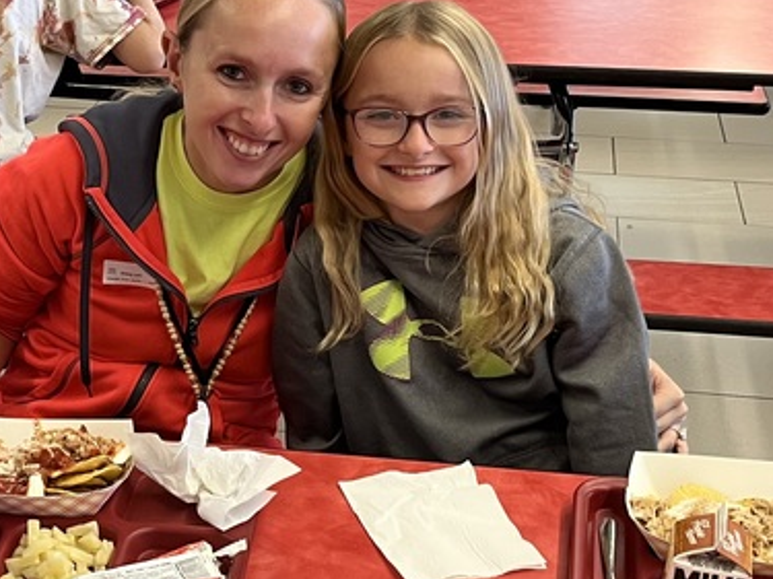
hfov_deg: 27.2
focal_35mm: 71
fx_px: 1585
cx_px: 225
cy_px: 340
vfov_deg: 20.7
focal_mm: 5.1
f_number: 1.6
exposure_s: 1/60
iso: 160
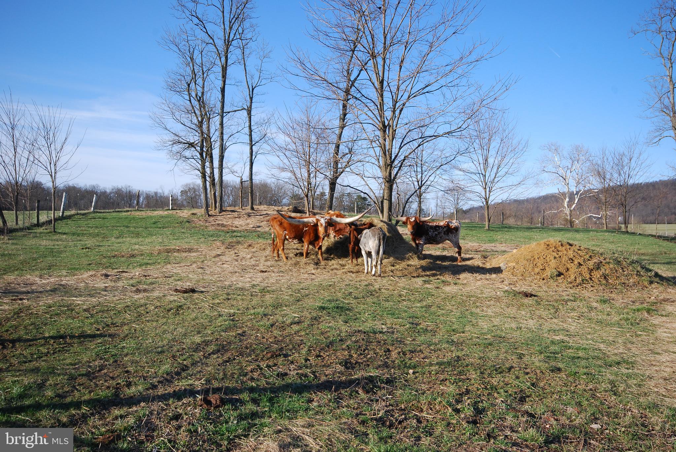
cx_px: 338
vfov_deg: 43.7
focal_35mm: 30
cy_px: 226
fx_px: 564
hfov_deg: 61.9
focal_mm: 20
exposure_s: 1/160
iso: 200
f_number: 9
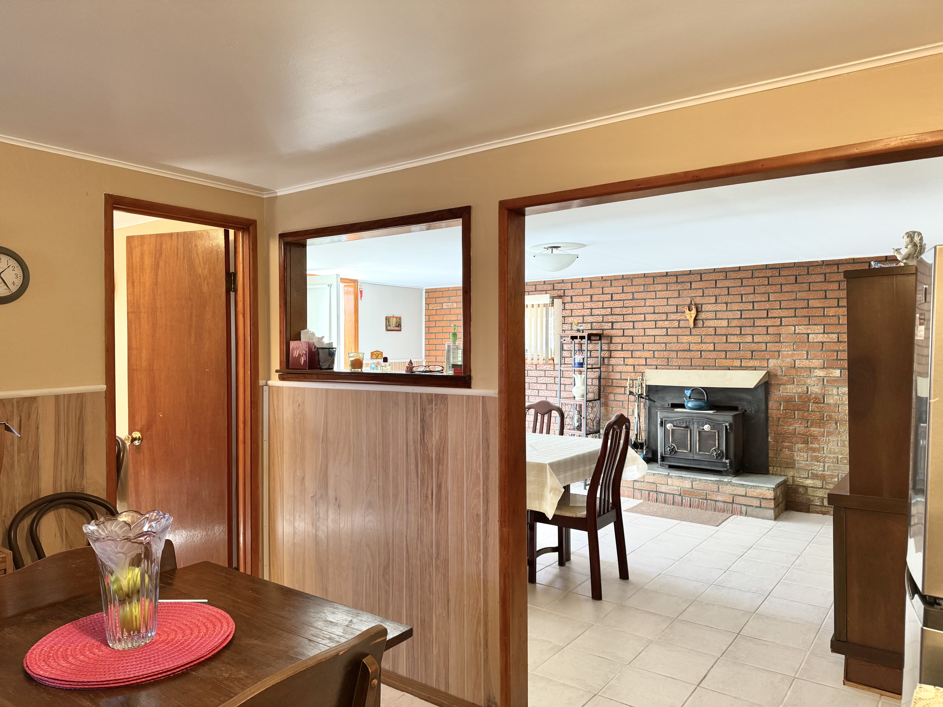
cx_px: 472
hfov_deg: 71.6
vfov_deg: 56.8
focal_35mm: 24
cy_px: 354
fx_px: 654
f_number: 1.78
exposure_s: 1/60
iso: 160
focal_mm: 6.76
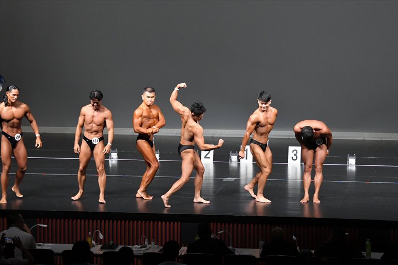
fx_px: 1735
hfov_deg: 13.1
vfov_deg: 8.7
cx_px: 199
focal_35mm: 157
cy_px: 132
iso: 5000
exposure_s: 1/400
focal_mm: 105
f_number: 5.6
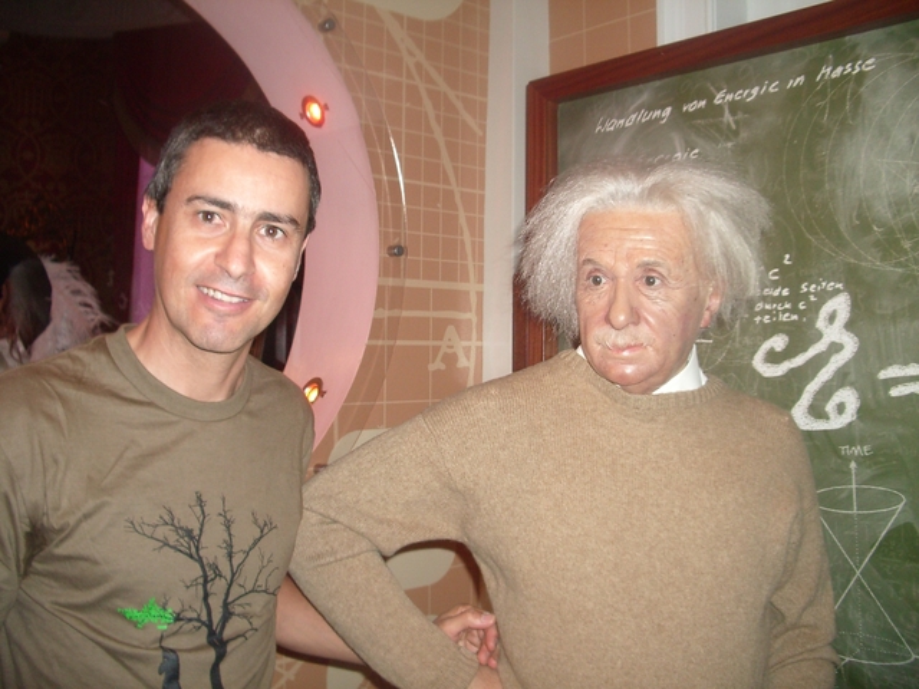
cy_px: 344
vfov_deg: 40.7
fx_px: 929
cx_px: 460
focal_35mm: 35
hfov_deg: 52.6
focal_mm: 5.8
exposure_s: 1/60
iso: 200
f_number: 2.6
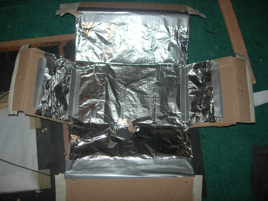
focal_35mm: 38
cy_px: 100
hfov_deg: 49.0
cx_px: 134
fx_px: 294
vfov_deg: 37.7
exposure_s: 1/60.1
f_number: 2.8
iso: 64
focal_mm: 7.8
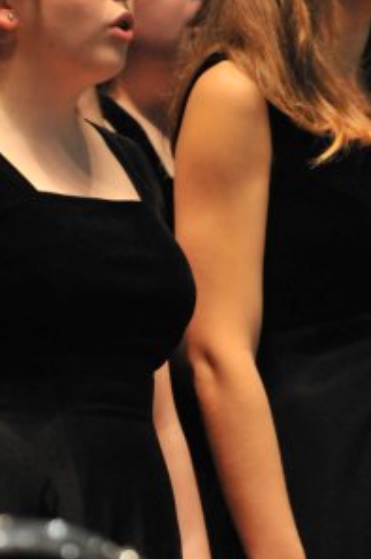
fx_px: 9415
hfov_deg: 2.3
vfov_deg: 3.4
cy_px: 301
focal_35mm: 607
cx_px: 127
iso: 1600
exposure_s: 1/80
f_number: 2.8
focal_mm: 200
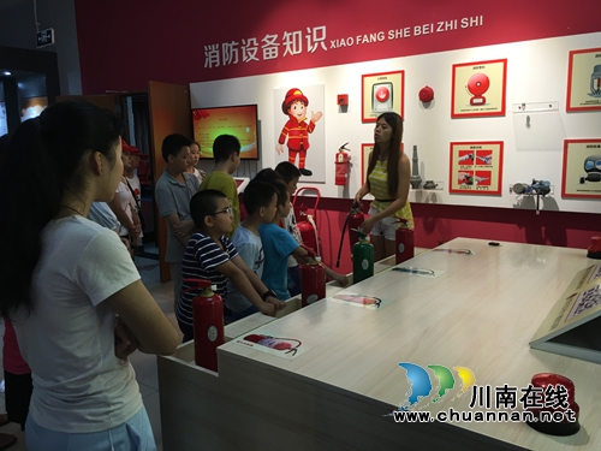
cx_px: 300
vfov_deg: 48.2
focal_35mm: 29
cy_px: 226
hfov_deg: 61.7
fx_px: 503
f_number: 2.2
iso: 32
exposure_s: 1/33
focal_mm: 4.15
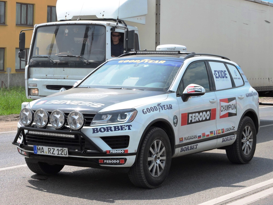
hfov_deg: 29.8
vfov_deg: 22.6
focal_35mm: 65
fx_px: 513
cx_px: 136
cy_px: 102
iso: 100
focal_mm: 11.6
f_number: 4.2
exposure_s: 1/640
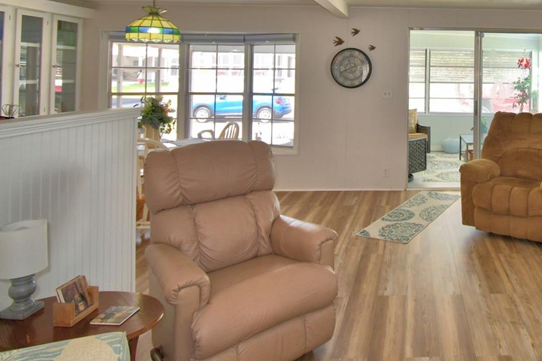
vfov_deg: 46.7
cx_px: 440
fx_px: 391
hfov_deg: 63.0
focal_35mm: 26
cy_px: 69
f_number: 4.5
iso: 200
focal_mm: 10
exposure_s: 1/60
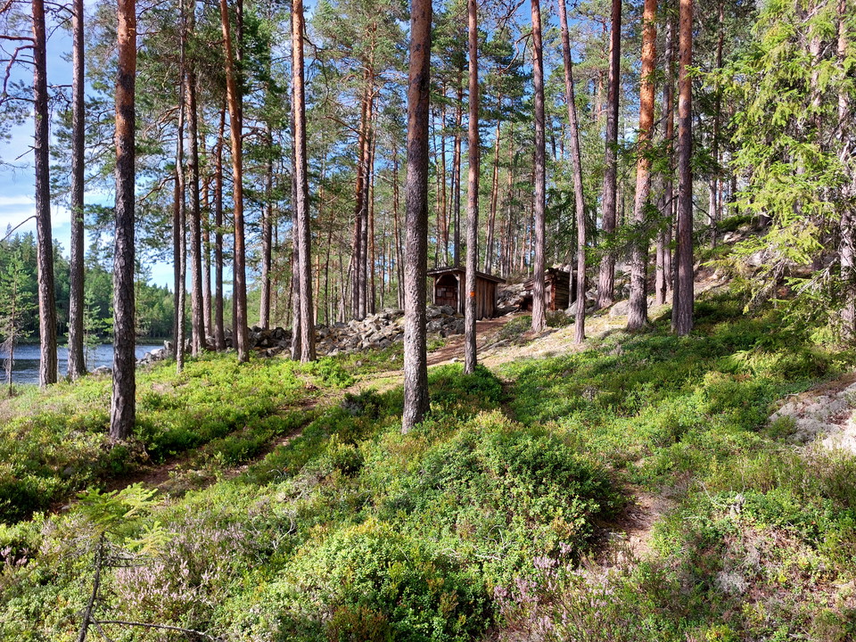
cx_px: 428
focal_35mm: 24
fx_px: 593
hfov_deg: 71.6
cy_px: 321
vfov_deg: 56.8
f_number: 1.8
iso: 25
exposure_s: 1/318
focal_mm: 5.23
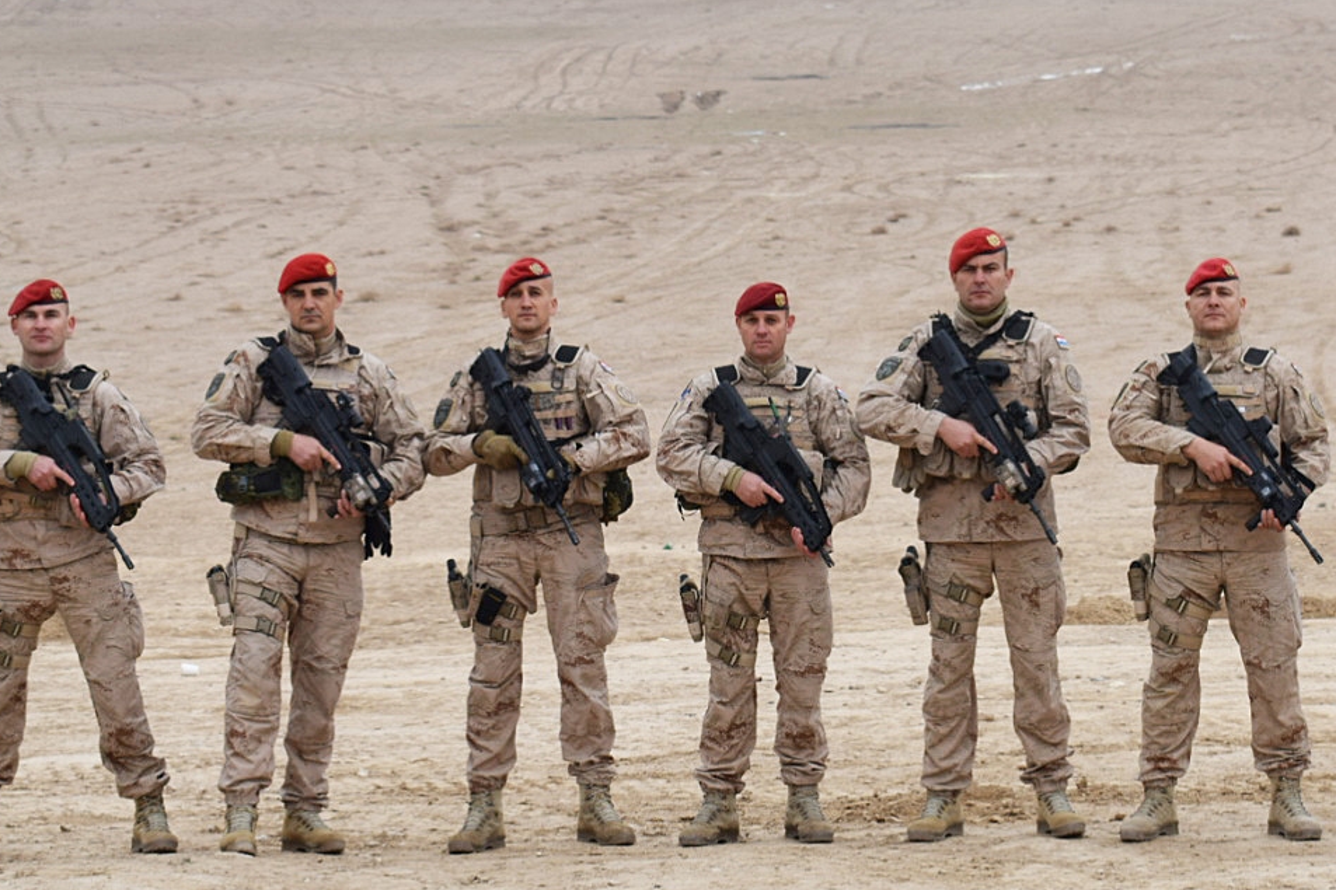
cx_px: 823
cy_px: 482
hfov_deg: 20.0
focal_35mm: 102
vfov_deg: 13.4
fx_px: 3784
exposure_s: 1/200
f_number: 7.1
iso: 100
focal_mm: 40
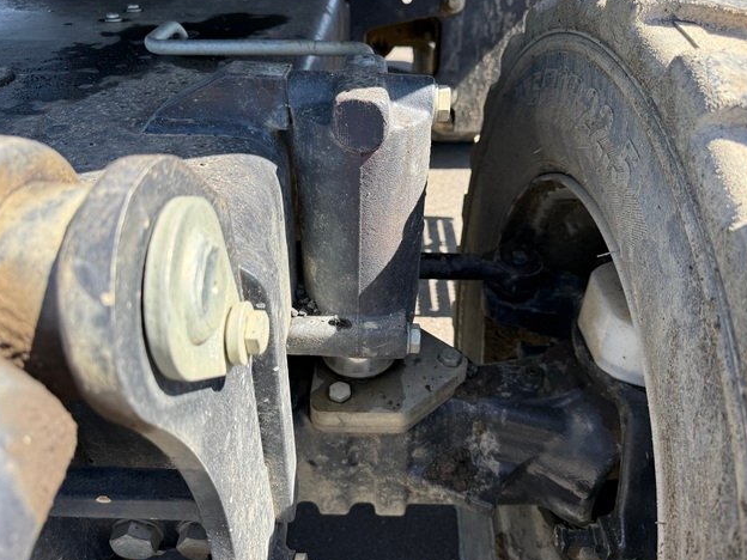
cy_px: 275
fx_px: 539
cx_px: 383
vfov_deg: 54.9
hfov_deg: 69.4
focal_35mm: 25
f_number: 1.78
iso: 80
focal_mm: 6.76
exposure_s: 1/1174
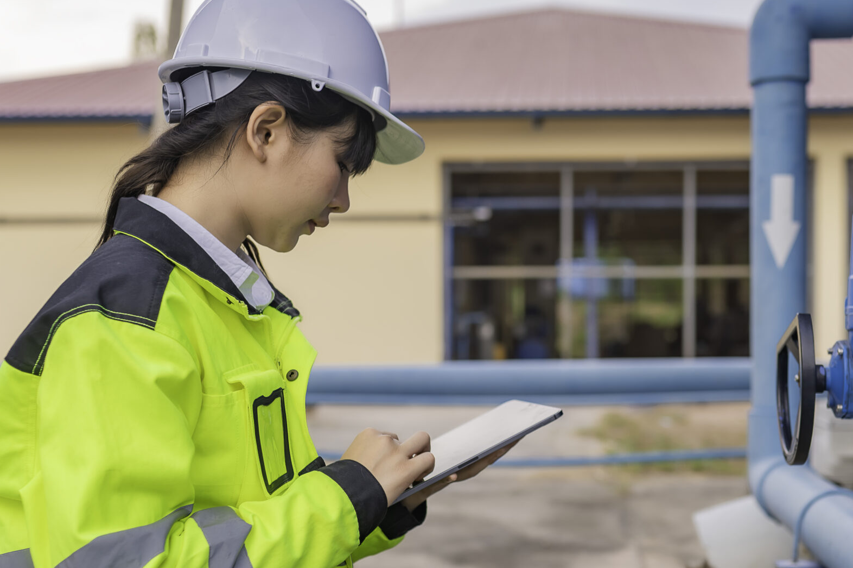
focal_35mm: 57
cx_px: 517
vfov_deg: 23.7
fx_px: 1350
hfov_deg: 34.9
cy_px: 370
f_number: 2.8
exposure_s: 1/125
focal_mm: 35
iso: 100
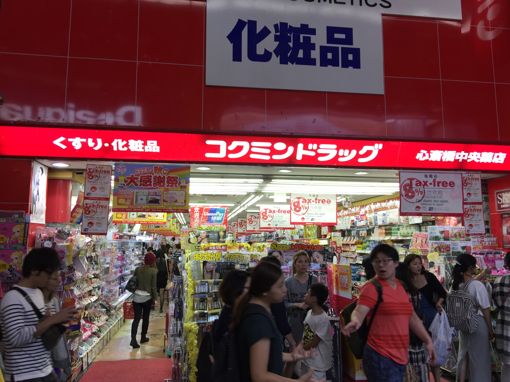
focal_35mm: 29
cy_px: 191
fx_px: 427
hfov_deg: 61.7
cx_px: 255
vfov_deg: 48.2
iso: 32
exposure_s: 1/60
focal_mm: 4.15
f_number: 2.2
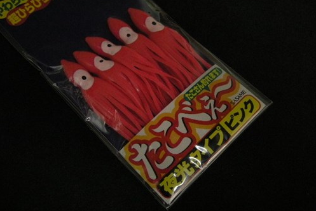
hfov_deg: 42.7
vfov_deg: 29.3
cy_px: 100
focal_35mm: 46
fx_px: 404
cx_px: 158
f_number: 3.1
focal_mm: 7.1
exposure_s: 1/115
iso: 400
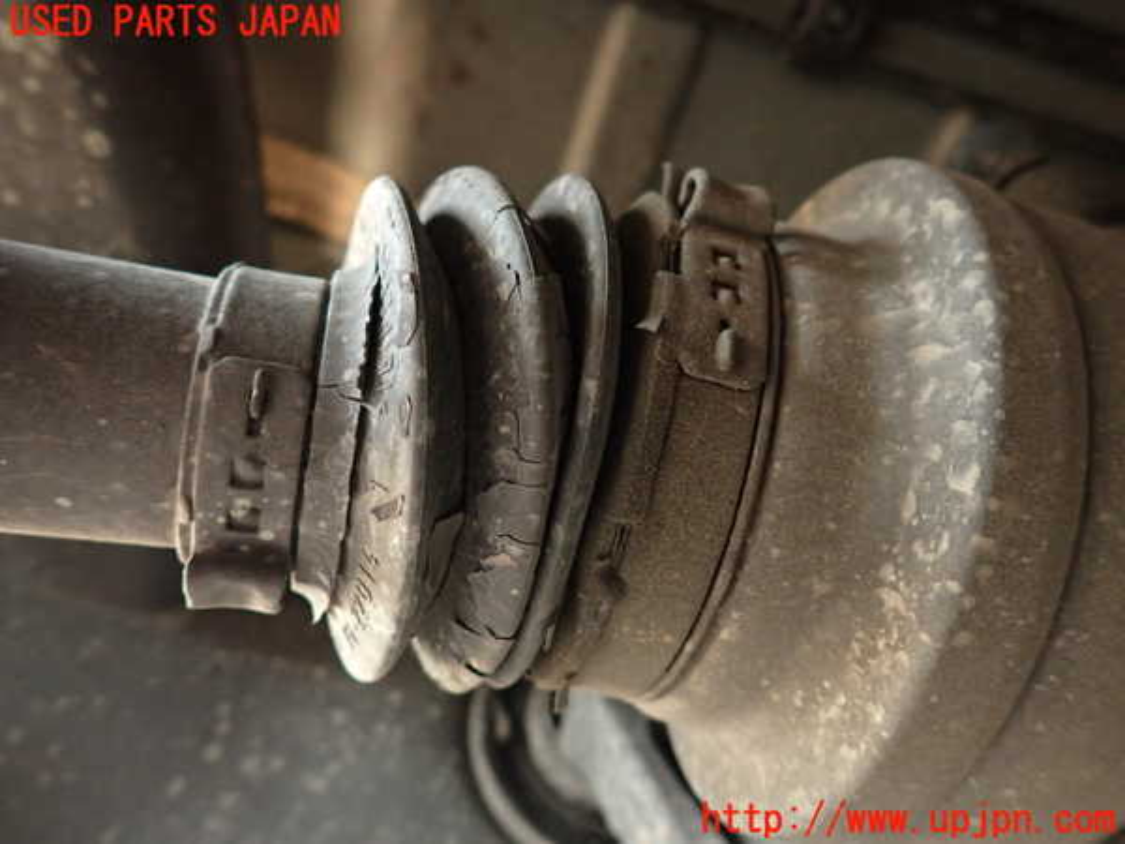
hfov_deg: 69.4
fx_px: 812
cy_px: 422
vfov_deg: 54.9
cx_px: 562
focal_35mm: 25
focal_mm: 4.5
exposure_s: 1/30
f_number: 2
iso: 400
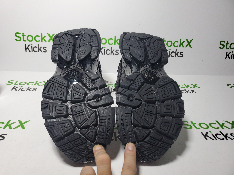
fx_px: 176
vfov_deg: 53.1
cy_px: 88
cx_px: 117
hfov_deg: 67.3
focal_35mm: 26
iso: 50
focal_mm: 4.3
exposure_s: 1/388
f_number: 1.5
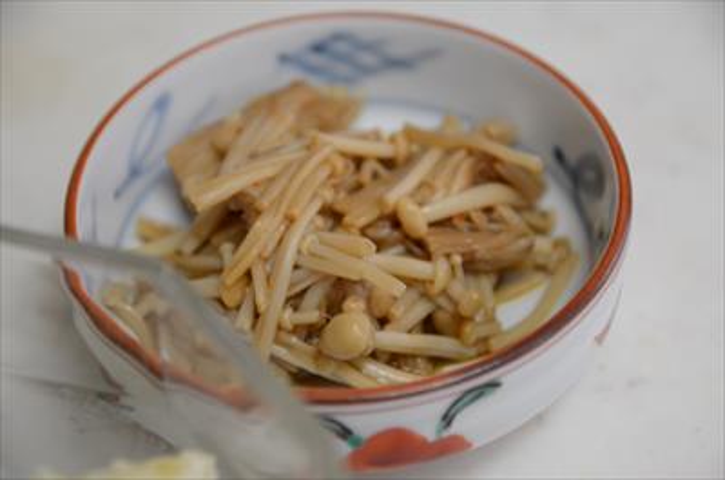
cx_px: 362
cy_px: 240
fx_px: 2110
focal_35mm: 105
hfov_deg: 19.5
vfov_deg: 13.0
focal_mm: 70
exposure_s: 1/30
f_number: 4
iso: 400
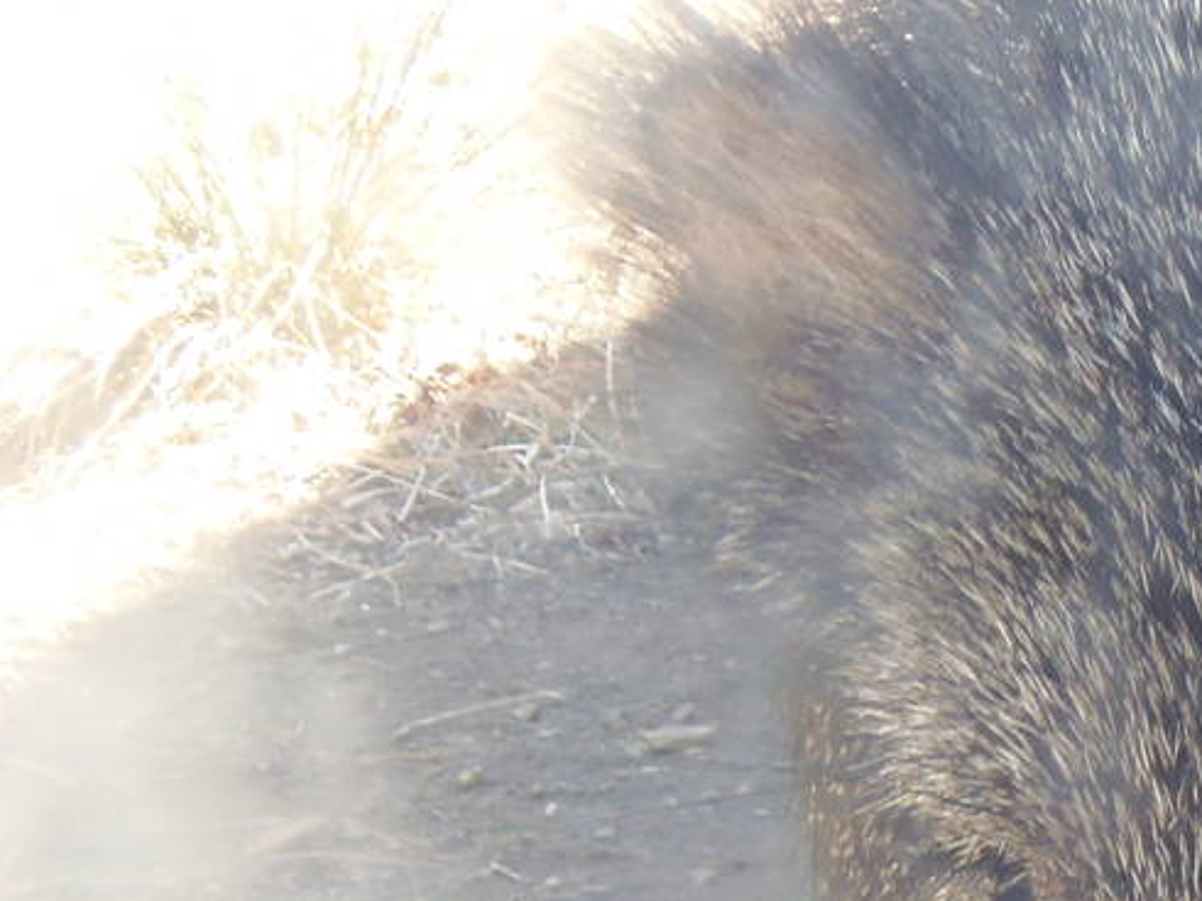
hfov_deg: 16.6
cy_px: 1131
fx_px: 3958
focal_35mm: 114
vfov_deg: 12.6
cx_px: 1427
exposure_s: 1/30
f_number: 3.4
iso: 64
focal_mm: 6.5
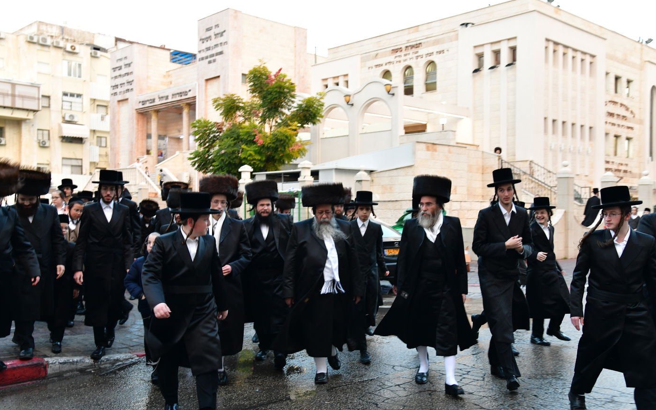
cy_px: 203
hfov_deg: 50.4
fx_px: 697
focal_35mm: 39
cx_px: 328
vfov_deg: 32.8
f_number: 5.6
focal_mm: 38
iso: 1600
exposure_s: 1/100
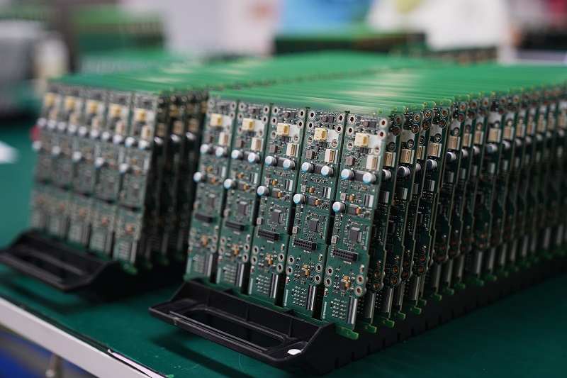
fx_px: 866
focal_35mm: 55
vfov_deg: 24.6
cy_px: 189
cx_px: 284
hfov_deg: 36.3
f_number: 2.8
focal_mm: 55
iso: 320
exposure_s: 1/125
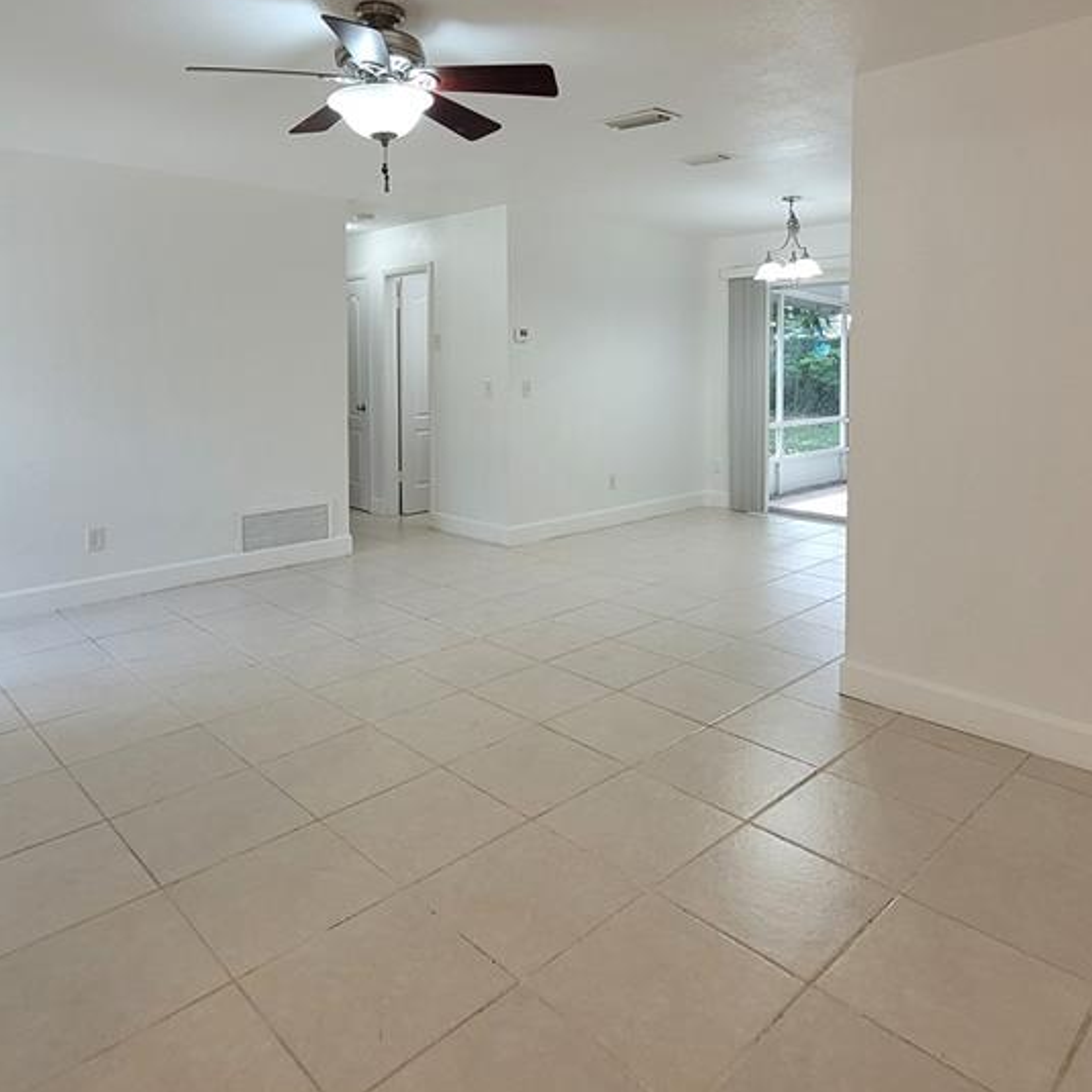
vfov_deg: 68.2
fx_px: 785
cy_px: 392
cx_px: 539
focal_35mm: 22
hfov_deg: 69.6
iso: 125
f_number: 2.2
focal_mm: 1.74
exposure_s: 1/60
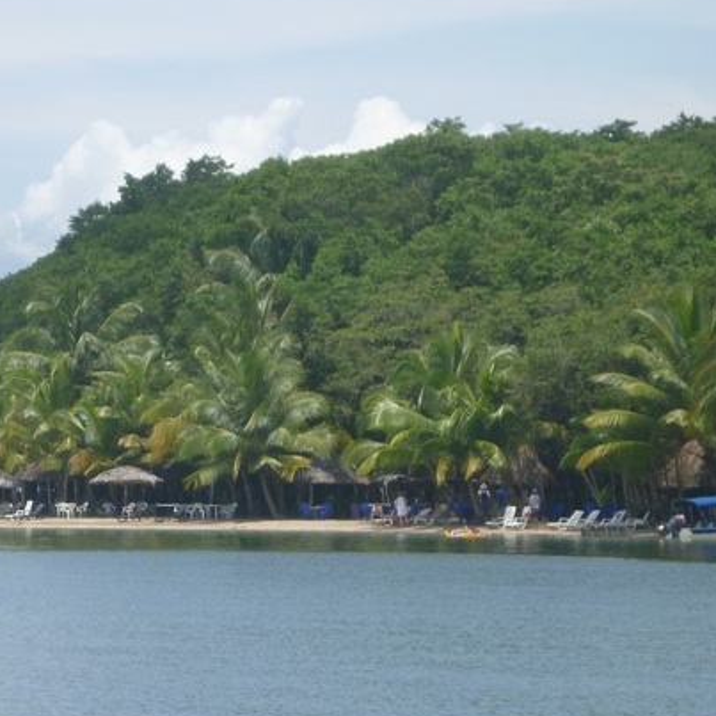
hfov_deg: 7.5
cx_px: 268
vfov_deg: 7.5
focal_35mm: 233
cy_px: 343
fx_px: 5453
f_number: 5.9
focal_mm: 22.8
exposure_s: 1/320
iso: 100
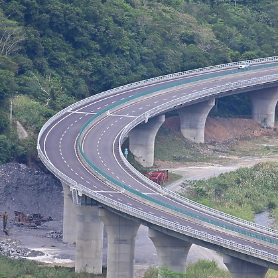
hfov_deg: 1.6
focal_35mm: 1095
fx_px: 9949
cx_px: 209
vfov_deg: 1.6
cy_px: 141
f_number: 5.6
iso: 500
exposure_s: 1/1250
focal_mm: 500
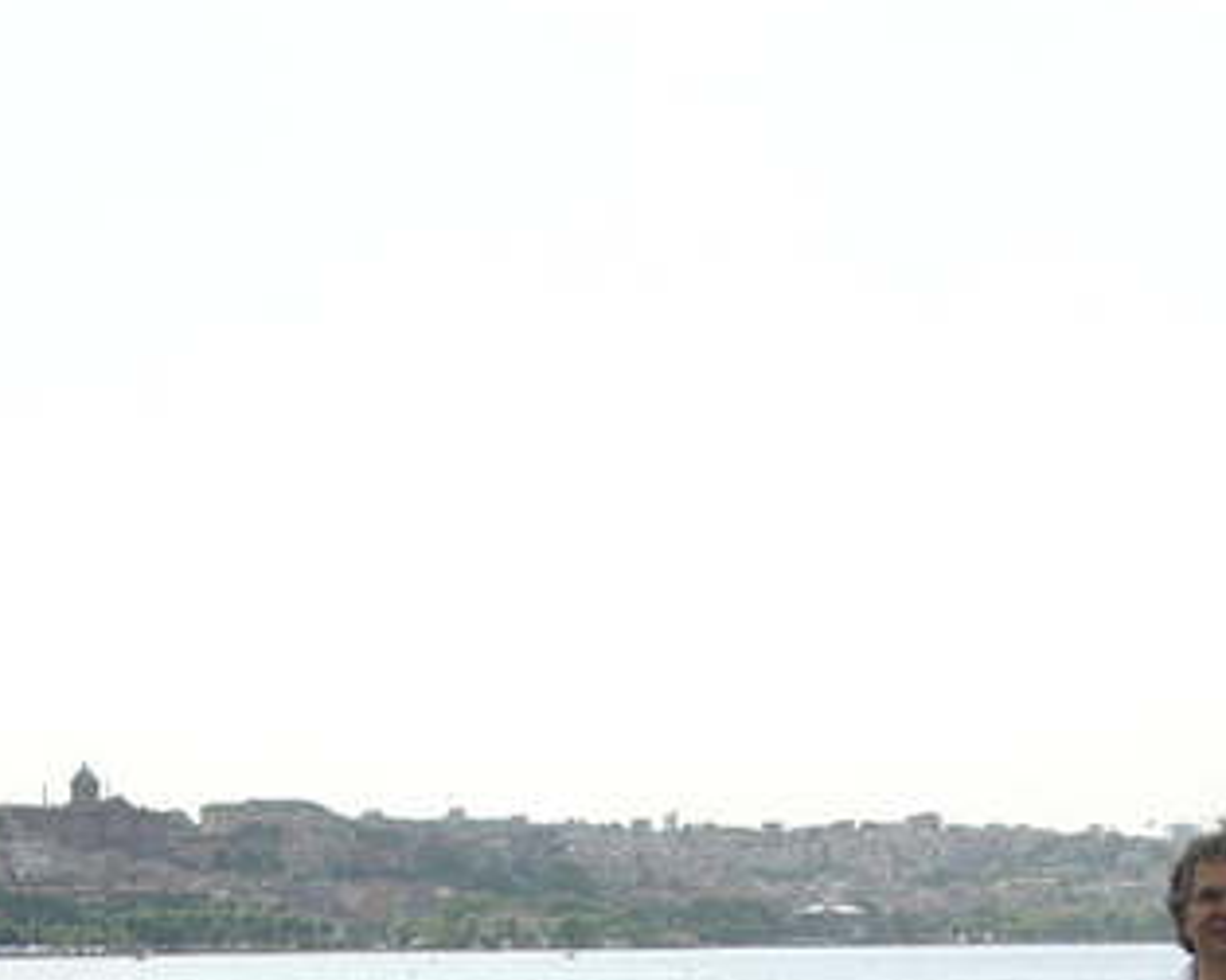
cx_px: 605
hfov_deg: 19.8
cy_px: 1236
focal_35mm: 97
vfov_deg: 15.2
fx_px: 3519
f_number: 7.1
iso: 100
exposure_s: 1/200
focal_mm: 18
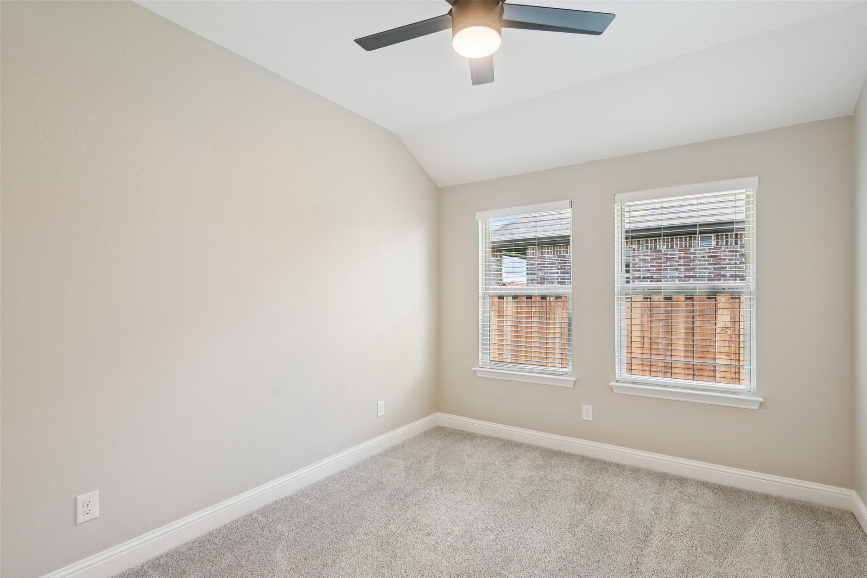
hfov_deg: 95.0
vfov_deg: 72.1
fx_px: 397
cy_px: 289
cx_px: 434
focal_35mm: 16
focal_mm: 16.5
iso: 400
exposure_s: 1/40
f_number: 8
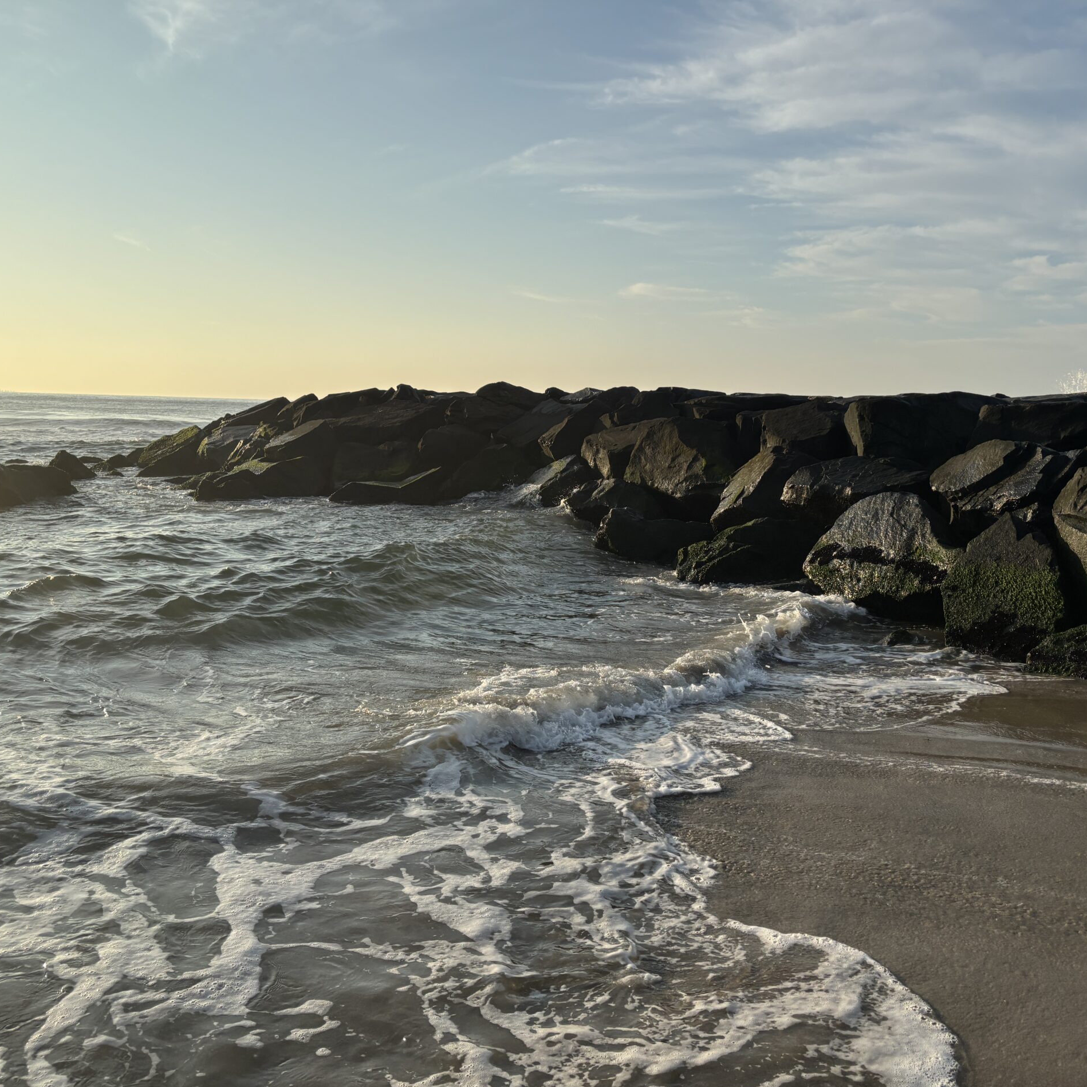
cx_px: 525
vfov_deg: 52.5
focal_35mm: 31
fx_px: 1101
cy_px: 541
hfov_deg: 52.5
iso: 50
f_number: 1.6
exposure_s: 1/4425
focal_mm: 5.96
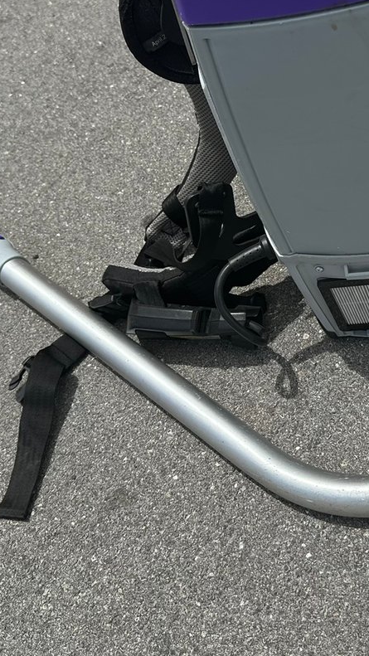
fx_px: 870
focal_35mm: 50
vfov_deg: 41.0
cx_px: 301
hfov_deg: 23.6
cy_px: 239
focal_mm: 6.86
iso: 80
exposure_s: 1/4762
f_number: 1.78
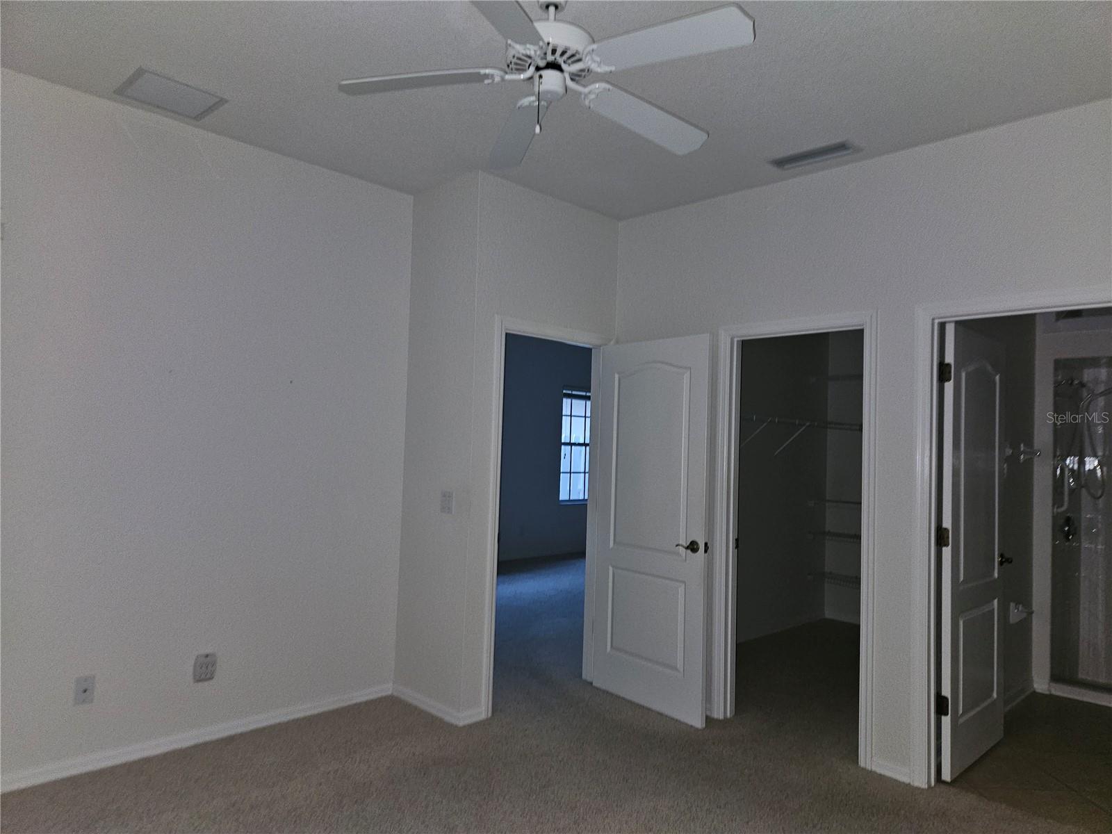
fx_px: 739
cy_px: 417
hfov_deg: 73.9
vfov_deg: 58.9
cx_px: 556
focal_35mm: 23
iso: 125
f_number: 1.8
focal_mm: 5.4
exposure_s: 1/12.5
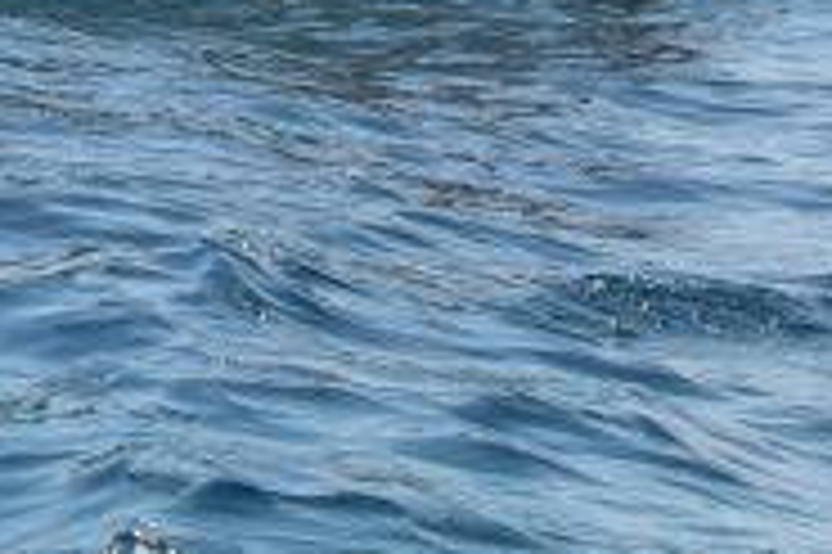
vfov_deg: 5.8
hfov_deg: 8.8
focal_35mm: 233
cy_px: -399
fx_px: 5380
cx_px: 63
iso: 200
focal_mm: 28
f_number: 10
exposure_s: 1/400
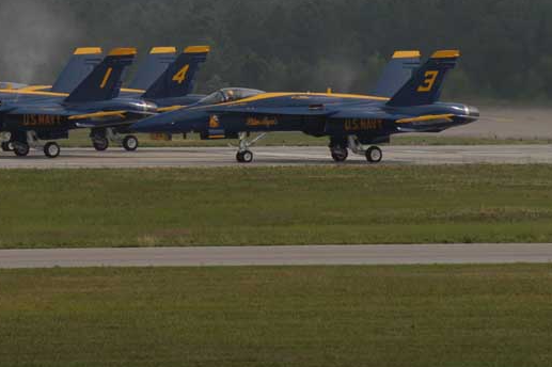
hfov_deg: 4.4
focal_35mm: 464
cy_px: 99
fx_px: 7110
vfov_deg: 3.0
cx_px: 138
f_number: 8
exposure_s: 1/1000
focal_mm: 200
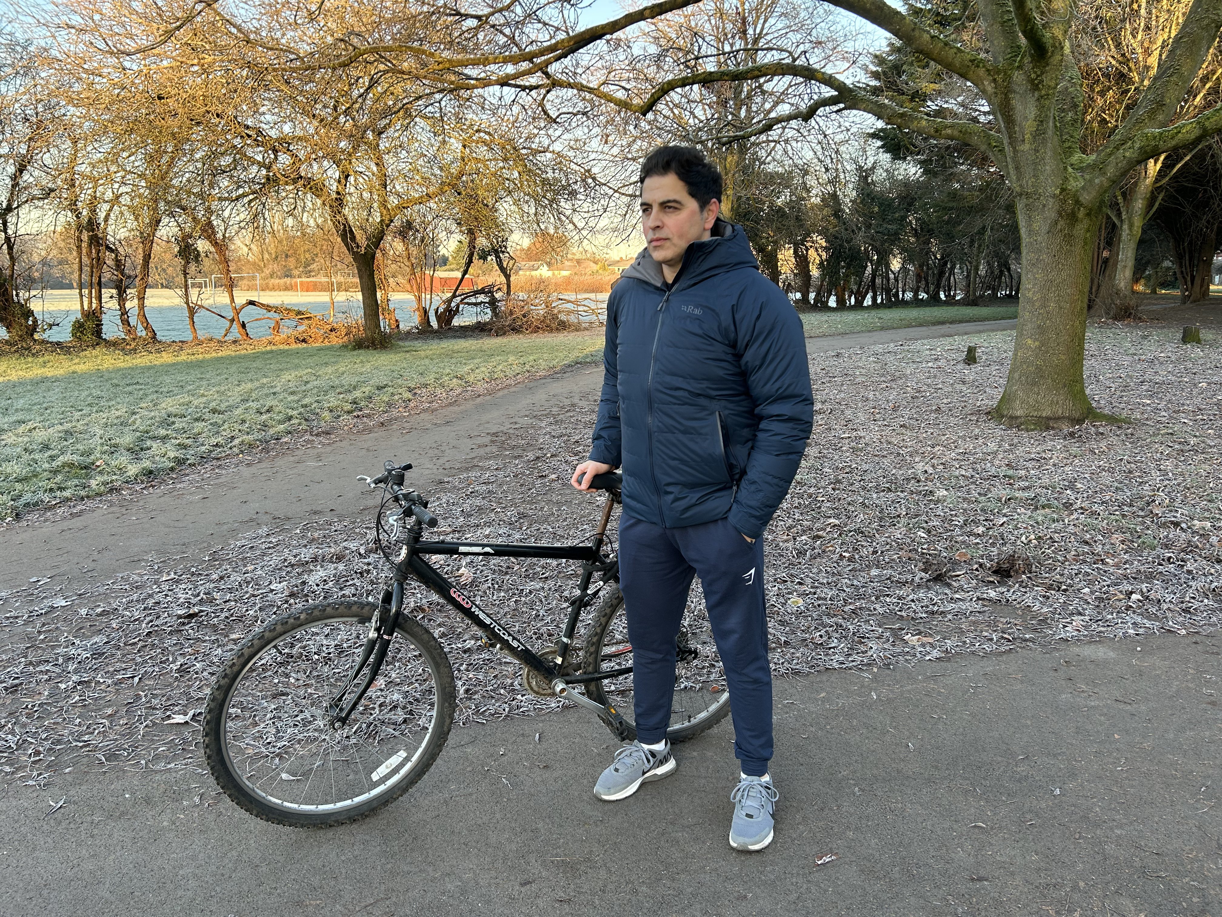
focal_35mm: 26
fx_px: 918
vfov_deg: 53.1
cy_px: 458
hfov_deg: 67.3
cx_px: 611
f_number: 1.5
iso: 40
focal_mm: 5.7
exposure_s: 1/200
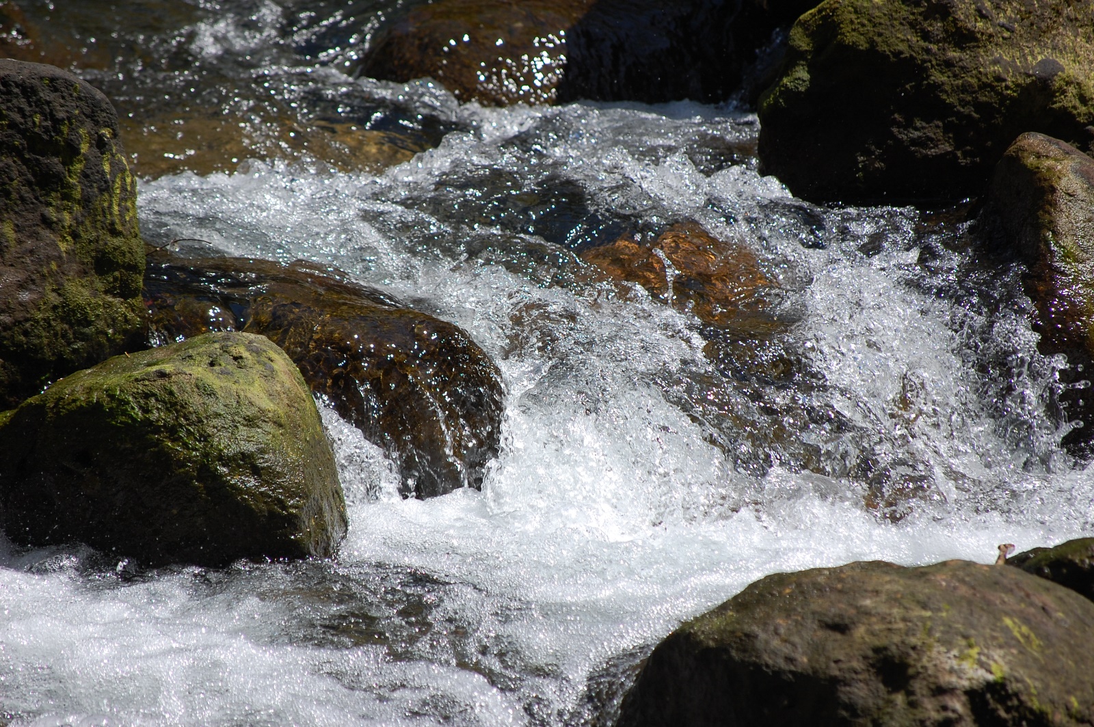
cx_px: 547
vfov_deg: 4.6
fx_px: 9106
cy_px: 364
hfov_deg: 6.9
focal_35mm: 300
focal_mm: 200
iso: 200
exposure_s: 1/800
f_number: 7.1
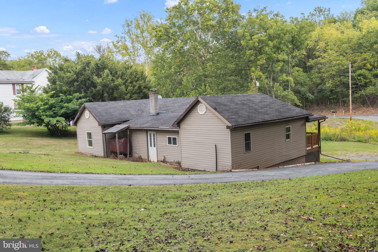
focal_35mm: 35
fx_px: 367
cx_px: 189
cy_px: 126
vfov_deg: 37.8
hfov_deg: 54.4
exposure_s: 1/30
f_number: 11
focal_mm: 35
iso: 125
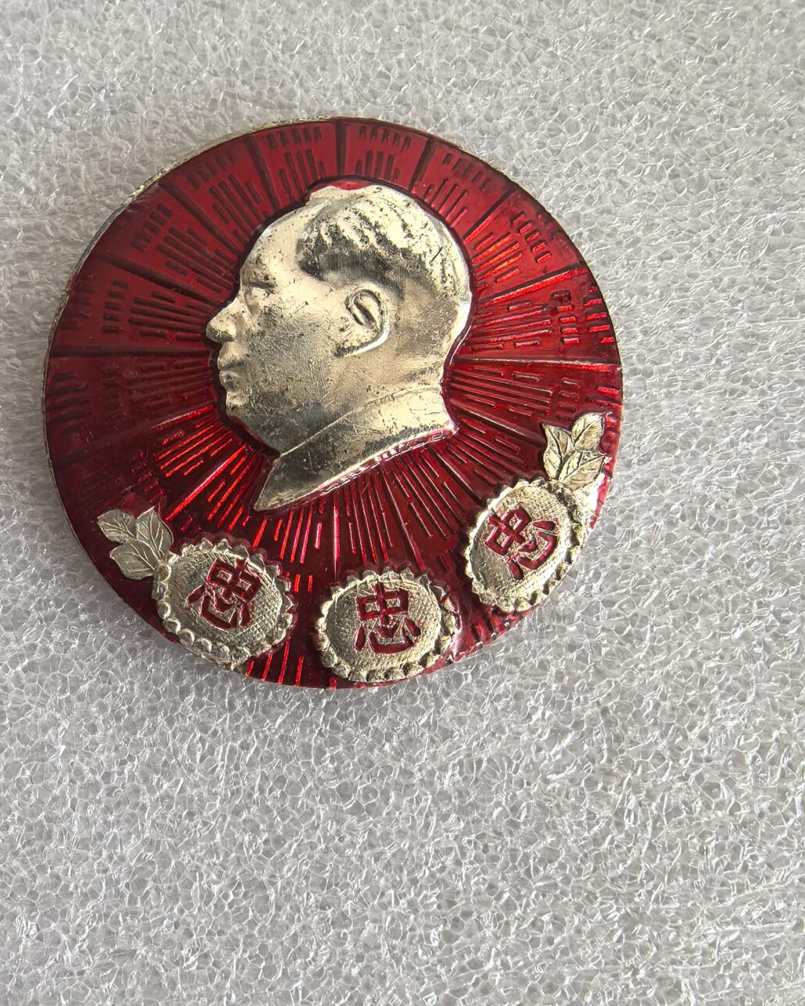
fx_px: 1102
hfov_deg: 40.1
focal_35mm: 37
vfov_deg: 48.5
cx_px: 346
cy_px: 357
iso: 125
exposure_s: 1/100
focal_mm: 1.95
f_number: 2.2
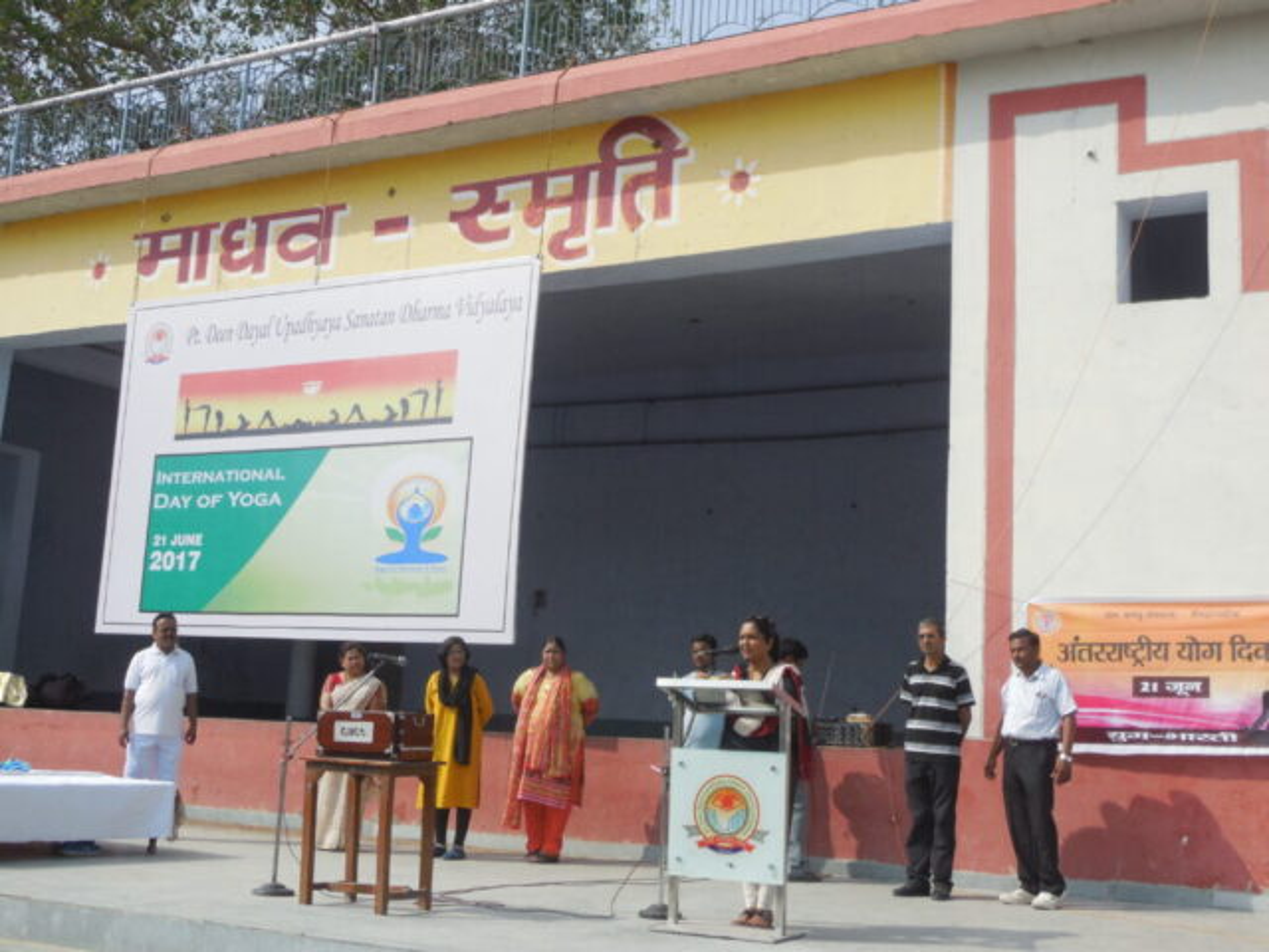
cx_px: 634
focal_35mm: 46
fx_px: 1686
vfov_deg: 31.5
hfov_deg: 41.2
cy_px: 476
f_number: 3.8
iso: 125
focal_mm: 8.2
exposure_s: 1/1250
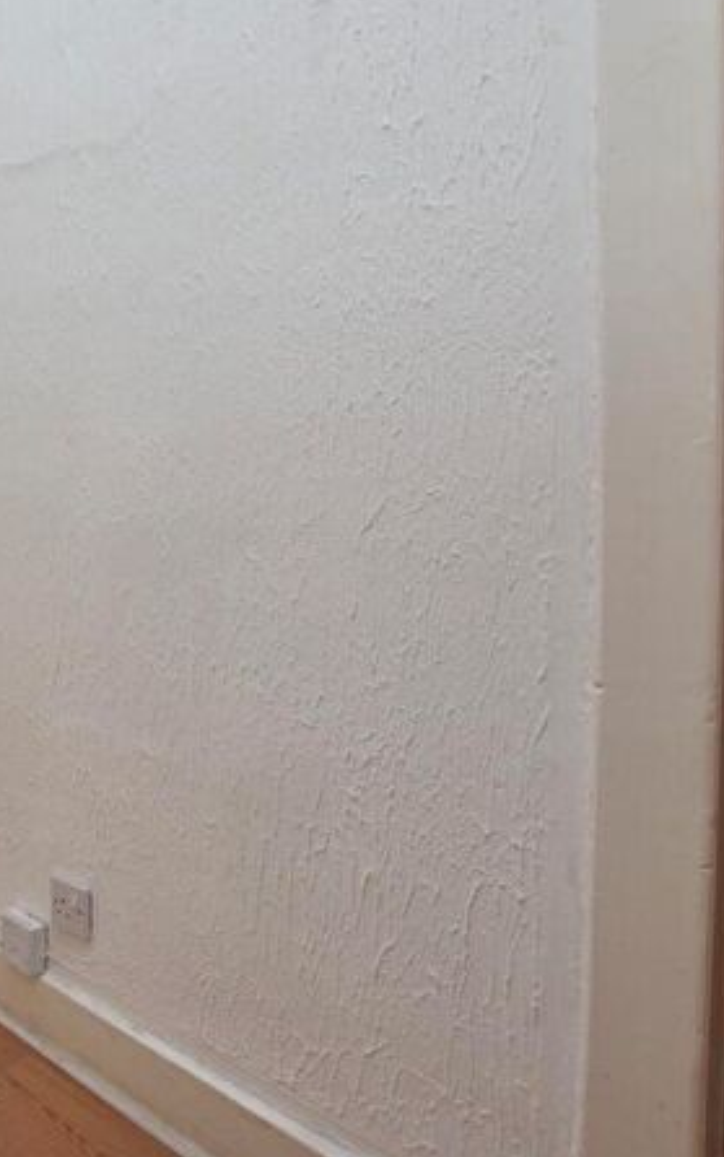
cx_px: -18
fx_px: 757
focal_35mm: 24
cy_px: 564
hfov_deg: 43.1
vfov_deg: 74.8
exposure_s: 1/125
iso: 100
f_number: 5.6
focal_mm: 10
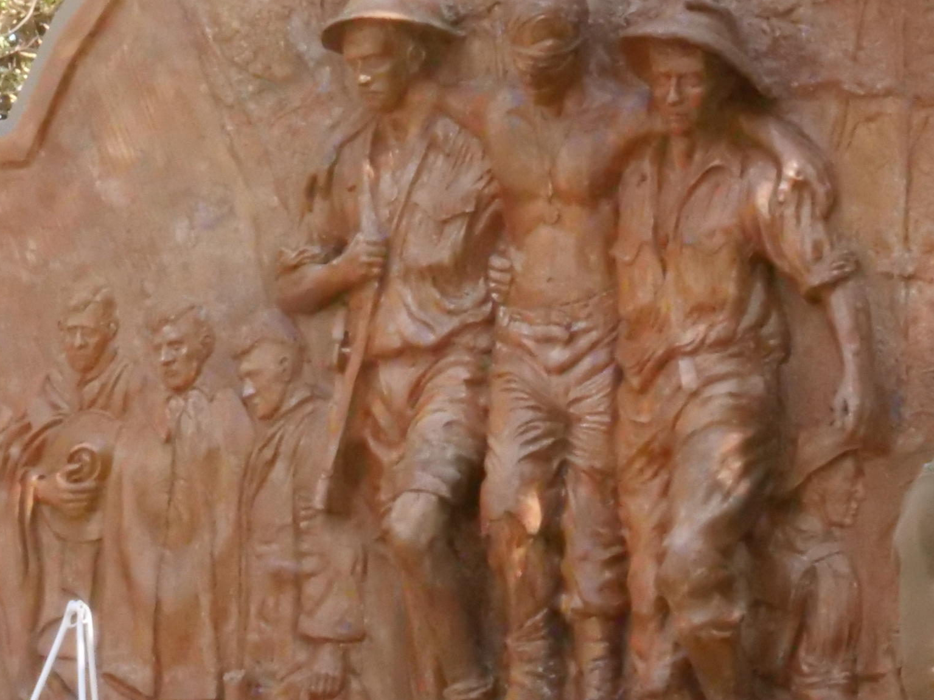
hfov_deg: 8.6
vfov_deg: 6.5
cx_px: 43
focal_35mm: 228
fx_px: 6151
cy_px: 671
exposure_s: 1/50
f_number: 22
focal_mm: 35
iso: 5000
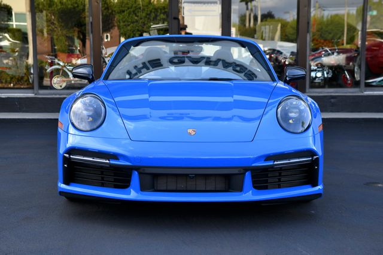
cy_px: 128
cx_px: 192
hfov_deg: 28.8
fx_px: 745
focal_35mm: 70
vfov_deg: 19.5
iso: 400
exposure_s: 1/200
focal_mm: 70
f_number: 6.3
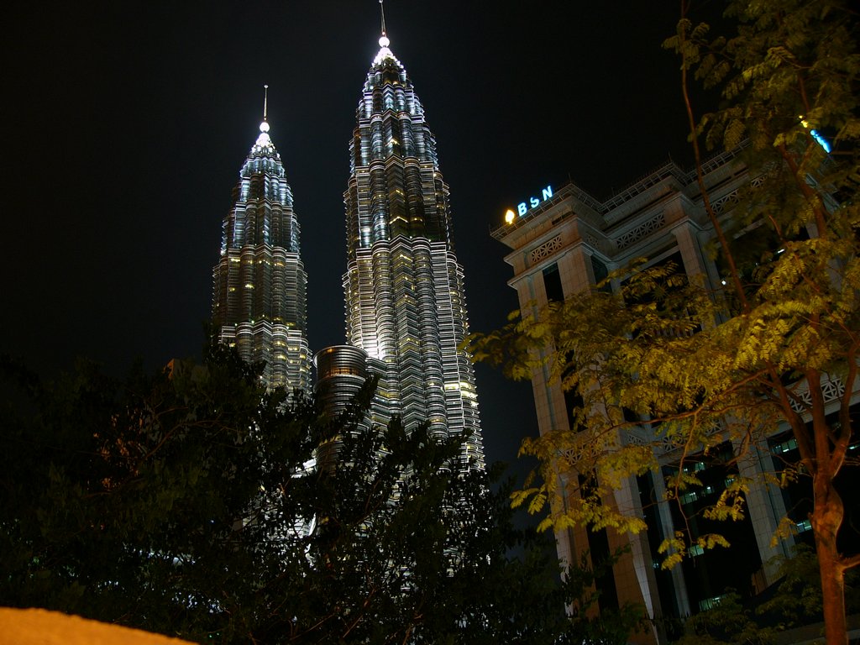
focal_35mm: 36
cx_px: 430
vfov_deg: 39.7
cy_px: 322
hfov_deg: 51.4
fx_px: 894
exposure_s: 1
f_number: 2.8
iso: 50
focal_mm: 6
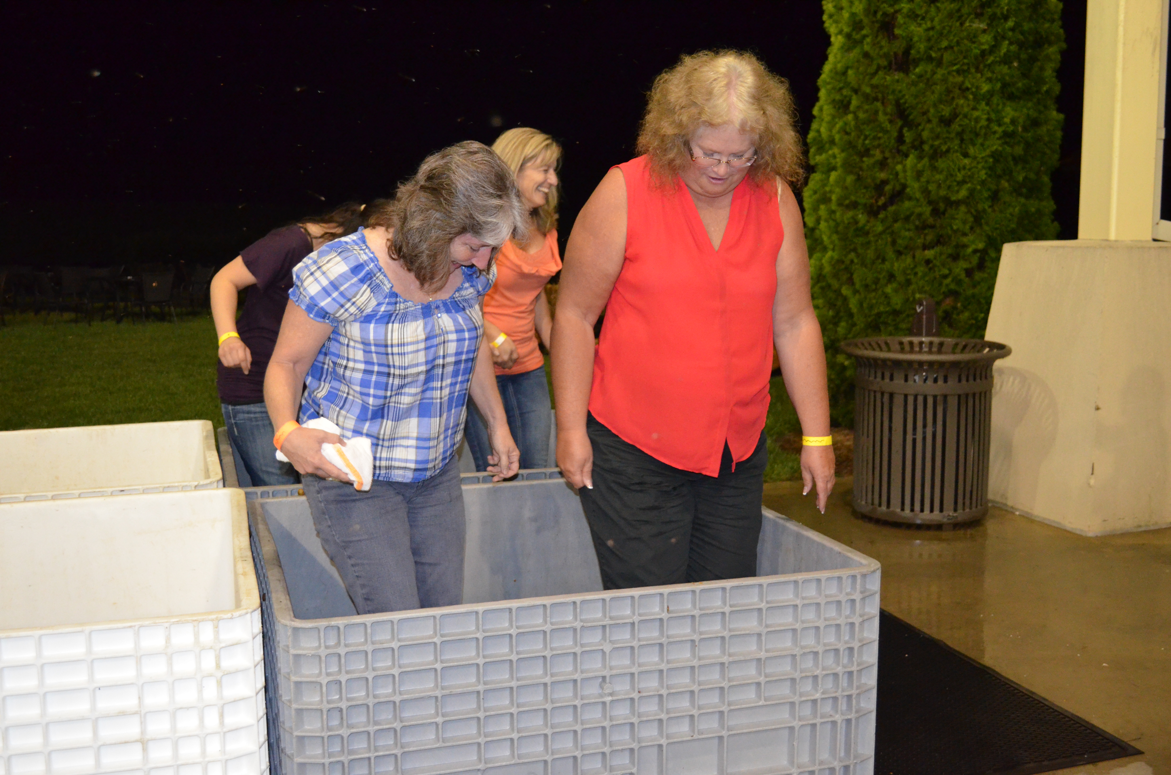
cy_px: 388
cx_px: 586
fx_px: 1266
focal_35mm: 39
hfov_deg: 49.6
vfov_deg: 34.1
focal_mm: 26
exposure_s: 1/60
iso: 3200
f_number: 4.2
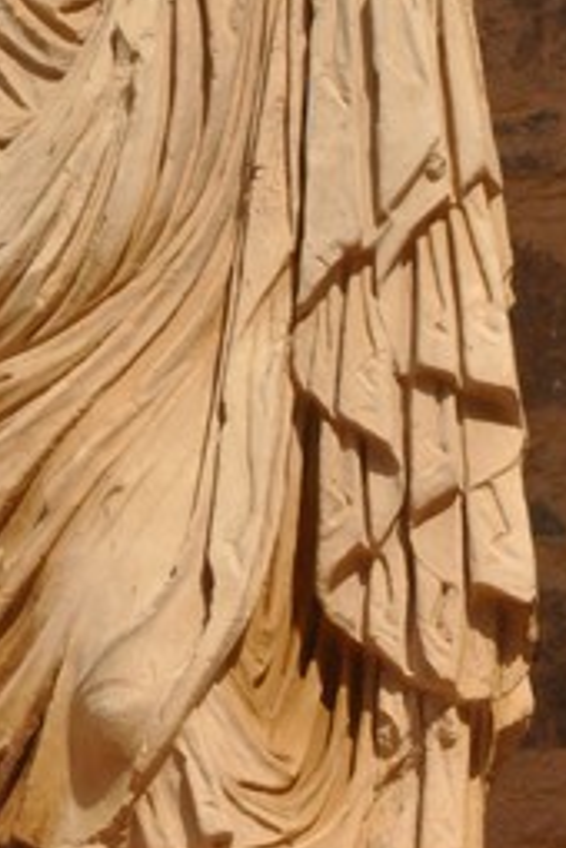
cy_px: 293
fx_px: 11696
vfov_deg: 4.2
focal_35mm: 496
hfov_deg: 2.8
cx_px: 73
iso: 1000
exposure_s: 1/640
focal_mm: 110
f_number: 13
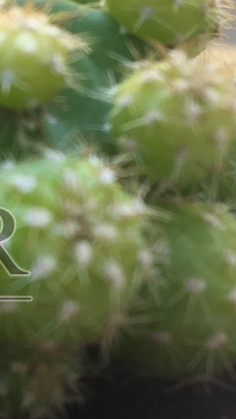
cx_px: -100
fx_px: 1058
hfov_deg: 12.2
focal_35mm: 95
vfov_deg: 22.4
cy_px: 260
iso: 32
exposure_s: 1/100
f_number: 2.2
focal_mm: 4.15
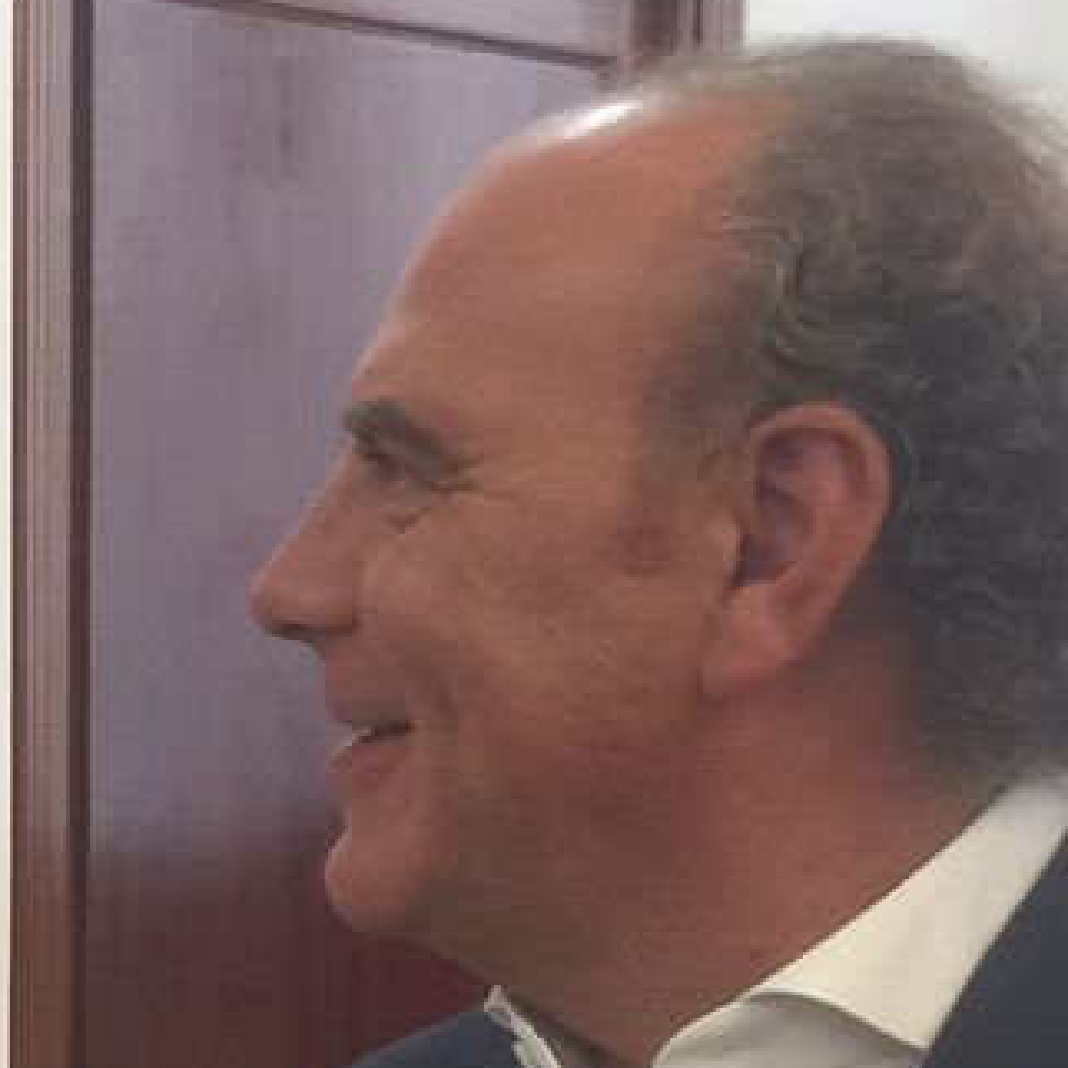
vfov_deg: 13.0
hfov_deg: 12.6
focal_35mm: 130
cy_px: 1343
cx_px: -657
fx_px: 4538
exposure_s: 1/17
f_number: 2.2
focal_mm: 4.15
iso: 40
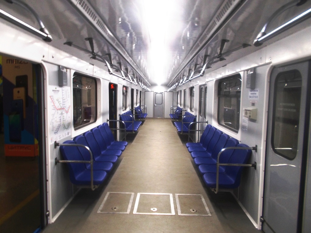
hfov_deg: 67.3
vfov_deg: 53.0
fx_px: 234
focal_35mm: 26
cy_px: 116
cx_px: 156
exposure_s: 1/25
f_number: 3.2
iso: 160
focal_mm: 4.6
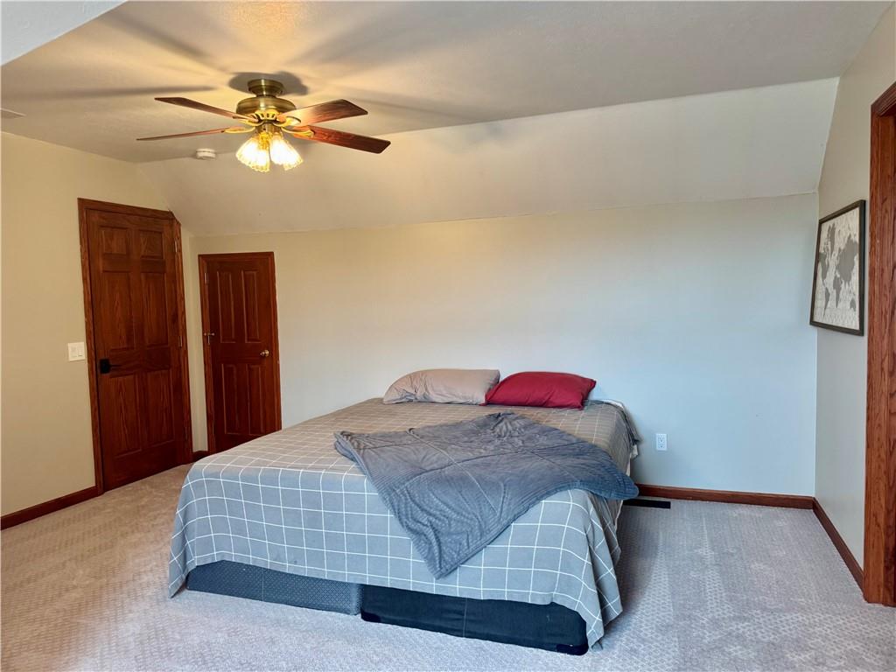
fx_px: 621
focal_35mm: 24
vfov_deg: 56.8
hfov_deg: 71.6
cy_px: 336
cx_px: 448
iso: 200
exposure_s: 1/120
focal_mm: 6.76
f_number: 1.78
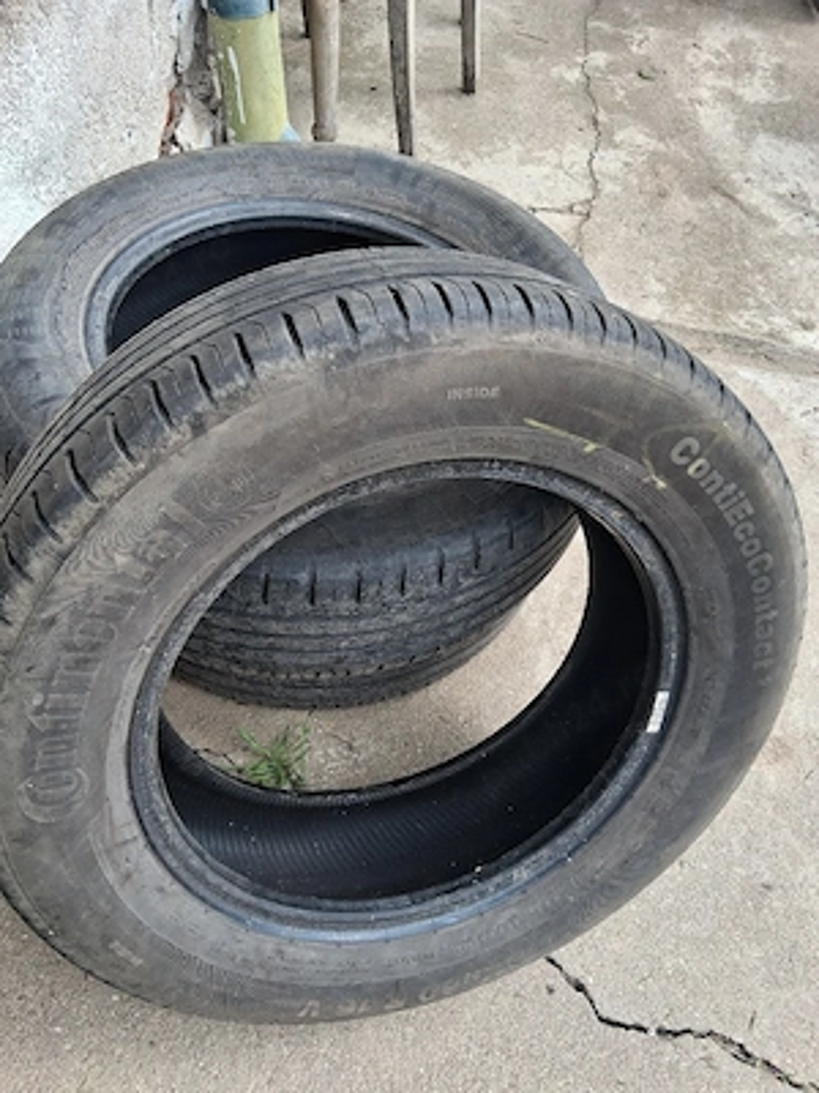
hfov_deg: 53.1
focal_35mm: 26
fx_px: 820
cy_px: 546
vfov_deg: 67.3
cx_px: 410
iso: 25
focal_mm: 3.98
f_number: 1.8
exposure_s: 1/143
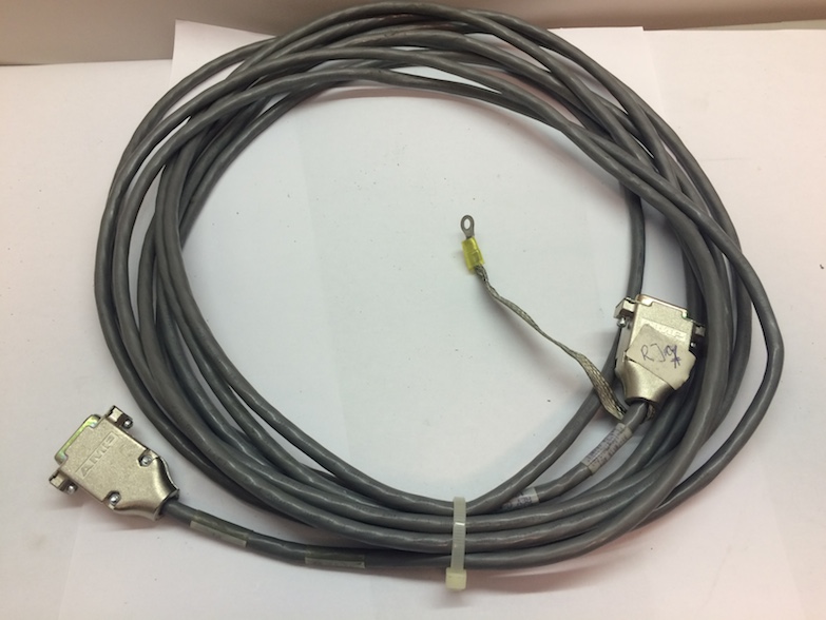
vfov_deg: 48.3
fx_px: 692
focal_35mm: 29
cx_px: 413
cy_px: 310
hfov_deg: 61.6
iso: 40
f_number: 2.2
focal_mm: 4.15
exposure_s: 1/33
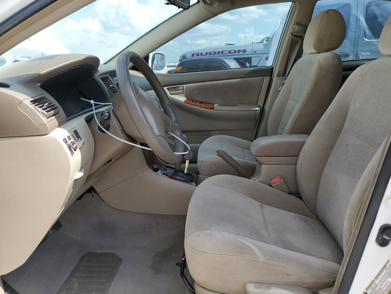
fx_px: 294
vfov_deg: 53.1
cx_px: 196
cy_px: 147
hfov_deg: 67.3
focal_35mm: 26
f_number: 1.5
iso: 50
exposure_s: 1/909
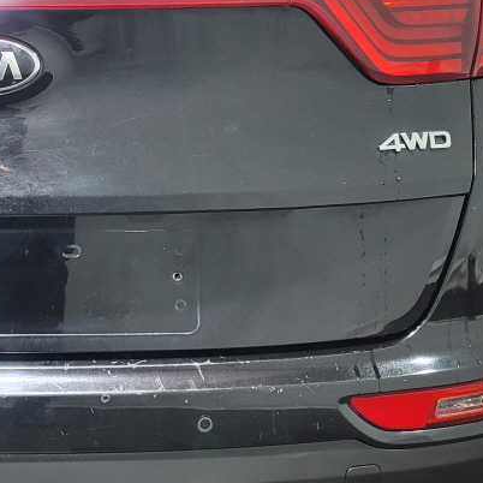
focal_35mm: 66
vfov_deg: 25.9
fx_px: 1042
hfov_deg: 24.7
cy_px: 139
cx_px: -19
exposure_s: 1/120
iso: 200
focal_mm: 7
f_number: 1.8
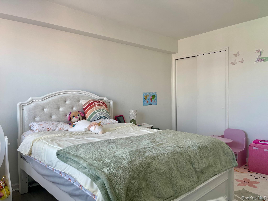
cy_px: 100
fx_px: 194
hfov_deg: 69.4
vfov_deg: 54.9
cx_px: 134
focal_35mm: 25
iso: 80
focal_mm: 5.1
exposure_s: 1/121
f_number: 1.6
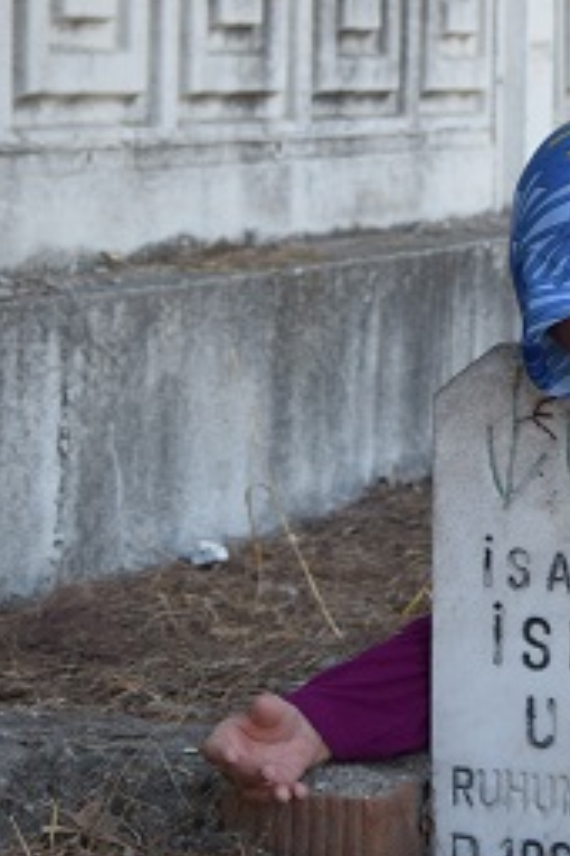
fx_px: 3348
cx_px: 751
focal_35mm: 141
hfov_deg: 9.5
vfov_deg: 14.5
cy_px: 326
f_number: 7.1
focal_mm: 40
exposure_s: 1/200
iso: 400
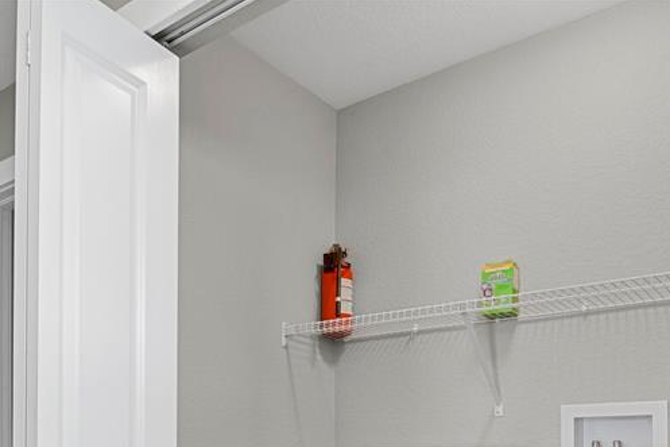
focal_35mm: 35
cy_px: 458
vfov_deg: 34.1
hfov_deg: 54.2
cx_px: 280
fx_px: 651
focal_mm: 17
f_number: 8
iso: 6400
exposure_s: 1/20
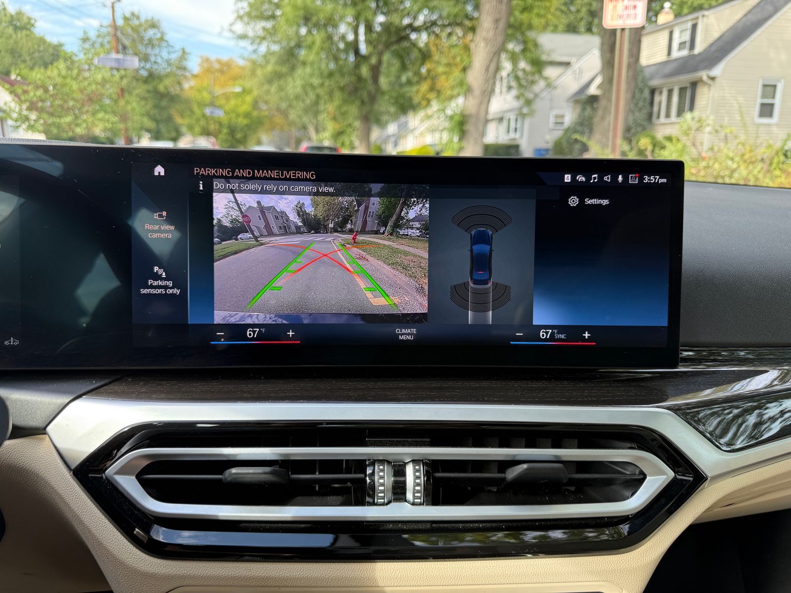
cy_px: 296
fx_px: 548
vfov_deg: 56.8
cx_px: 396
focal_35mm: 24
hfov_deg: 71.6
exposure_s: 1/183
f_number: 1.78
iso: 64
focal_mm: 6.76
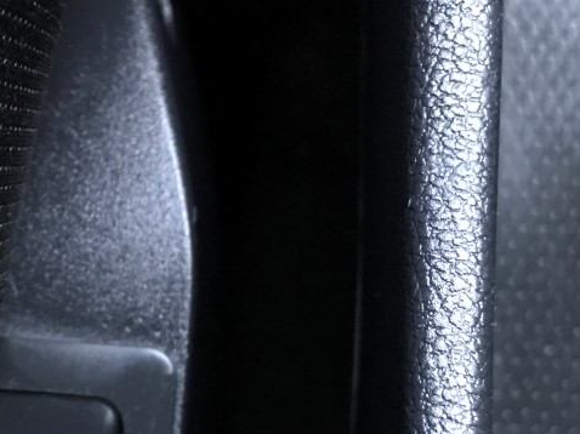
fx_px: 1005
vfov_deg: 24.2
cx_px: 362
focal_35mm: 60
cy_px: 310
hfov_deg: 32.1
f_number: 1.8
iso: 100
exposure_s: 1/4
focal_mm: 3.99
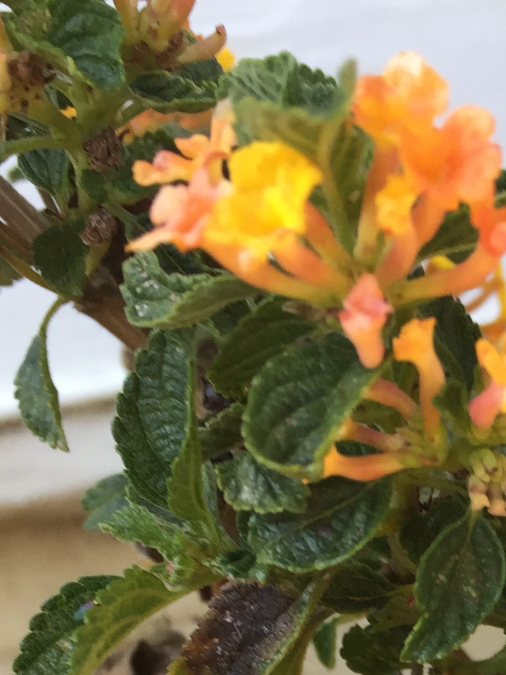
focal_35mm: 86
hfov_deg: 16.3
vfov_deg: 20.4
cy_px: 932
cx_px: 636
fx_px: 1677
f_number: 2.2
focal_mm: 4.15
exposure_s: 1/120
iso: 40
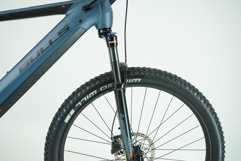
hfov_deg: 50.7
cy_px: 80
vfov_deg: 35.1
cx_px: 120
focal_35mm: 38
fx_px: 254
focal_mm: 38
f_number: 6.3
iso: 2500
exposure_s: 1/200
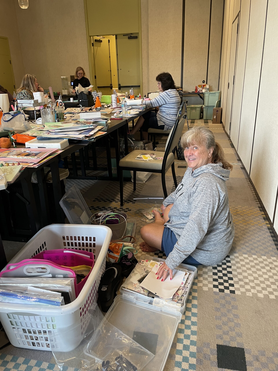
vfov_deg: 67.3
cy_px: 186
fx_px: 278
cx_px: 139
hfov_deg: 53.1
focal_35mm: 26
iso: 160
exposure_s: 1/60
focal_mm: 4.2
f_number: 1.6
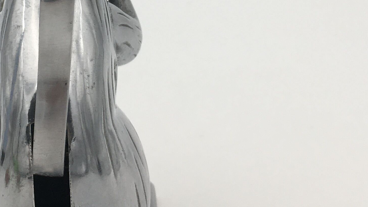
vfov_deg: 13.6
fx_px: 849
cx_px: 96
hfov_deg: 24.2
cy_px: -33
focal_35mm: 87
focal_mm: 4.15
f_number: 2.2
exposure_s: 1/100
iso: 32
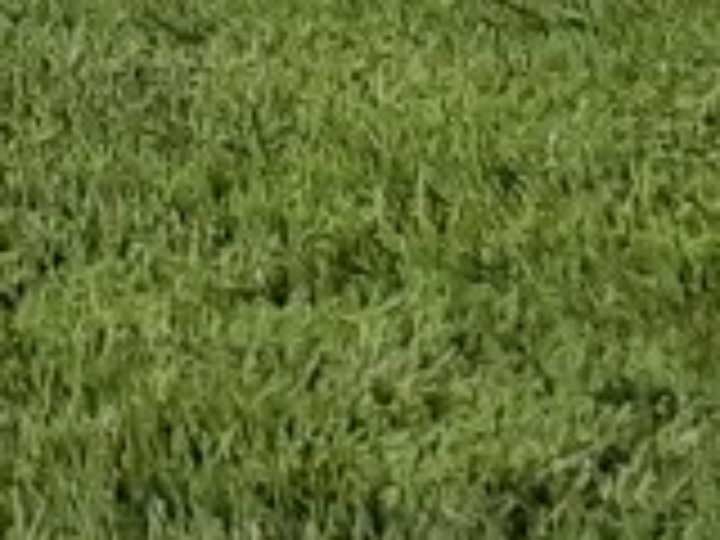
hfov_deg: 10.8
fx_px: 2163
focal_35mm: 104
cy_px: -1008
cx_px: -1534
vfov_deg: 10.6
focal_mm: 1.42
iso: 40
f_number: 2.2
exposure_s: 1/2342
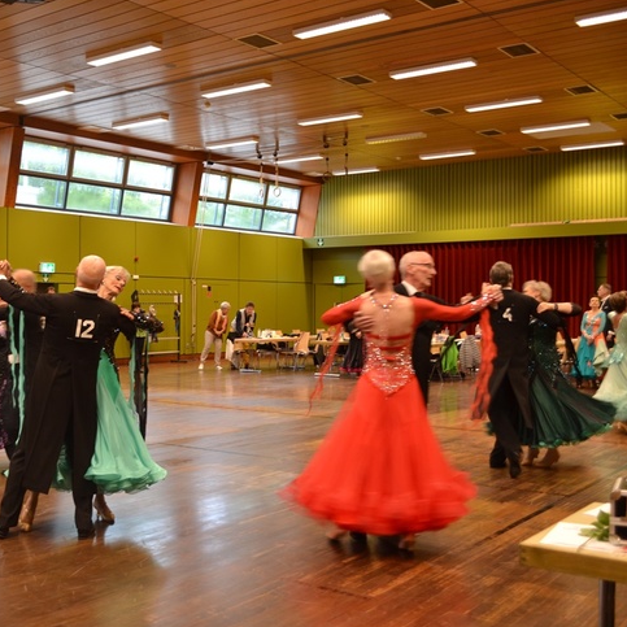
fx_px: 881
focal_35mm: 43
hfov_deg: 38.8
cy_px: 317
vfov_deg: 39.2
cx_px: 225
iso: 400
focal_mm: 22
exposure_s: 1/40
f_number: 3.8
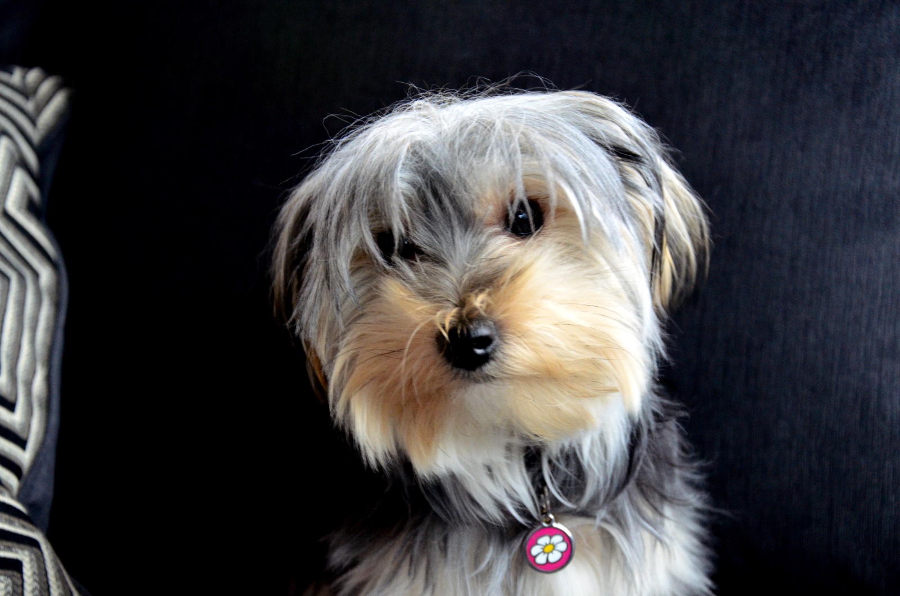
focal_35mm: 60
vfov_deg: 22.5
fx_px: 1497
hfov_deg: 33.5
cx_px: 450
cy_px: 298
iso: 1600
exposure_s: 1/25
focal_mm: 40
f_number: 4.5
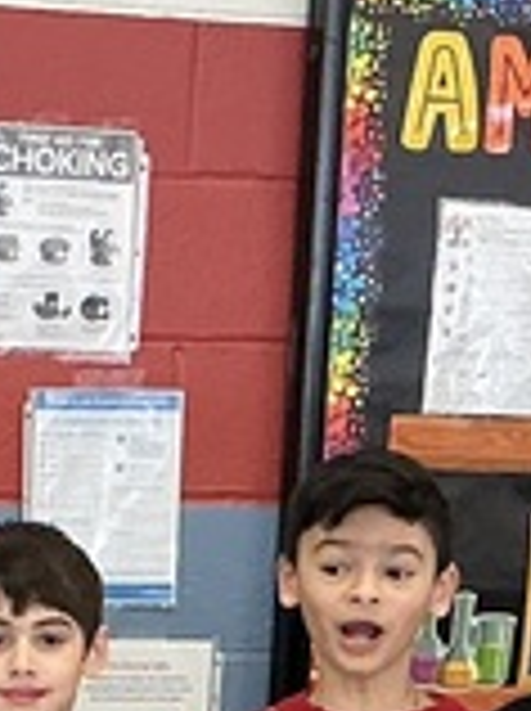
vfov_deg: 10.6
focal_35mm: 182
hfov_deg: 8.1
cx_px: 4
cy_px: 918
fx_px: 3733
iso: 100
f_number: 1.8
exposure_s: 1/60
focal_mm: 3
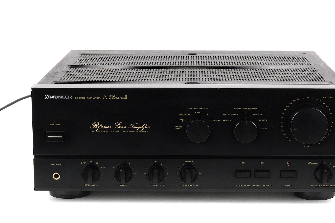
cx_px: 194
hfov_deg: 21.9
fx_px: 865
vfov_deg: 14.7
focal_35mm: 93
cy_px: 91
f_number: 22
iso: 800
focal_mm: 50.5
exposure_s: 1/6
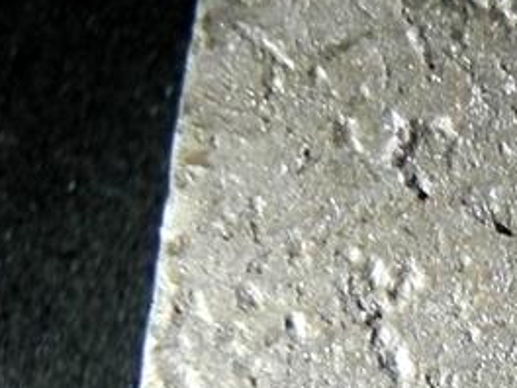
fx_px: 3256
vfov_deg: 6.7
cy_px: 613
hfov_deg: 8.6
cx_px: 1071
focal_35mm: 218
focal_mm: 8.2
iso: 160
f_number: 3.2
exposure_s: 1/43
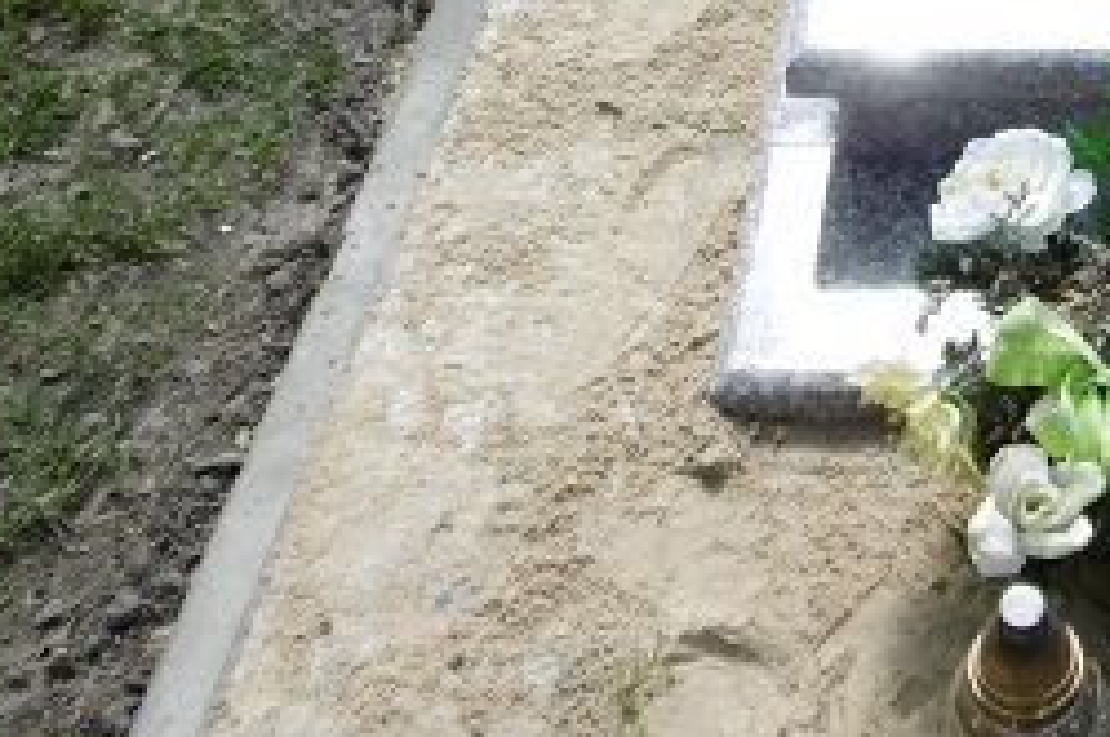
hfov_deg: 30.8
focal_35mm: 60
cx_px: 1128
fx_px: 1848
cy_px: -71
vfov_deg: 21.4
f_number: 3.1
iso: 100
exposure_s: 1/400
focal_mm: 4.3
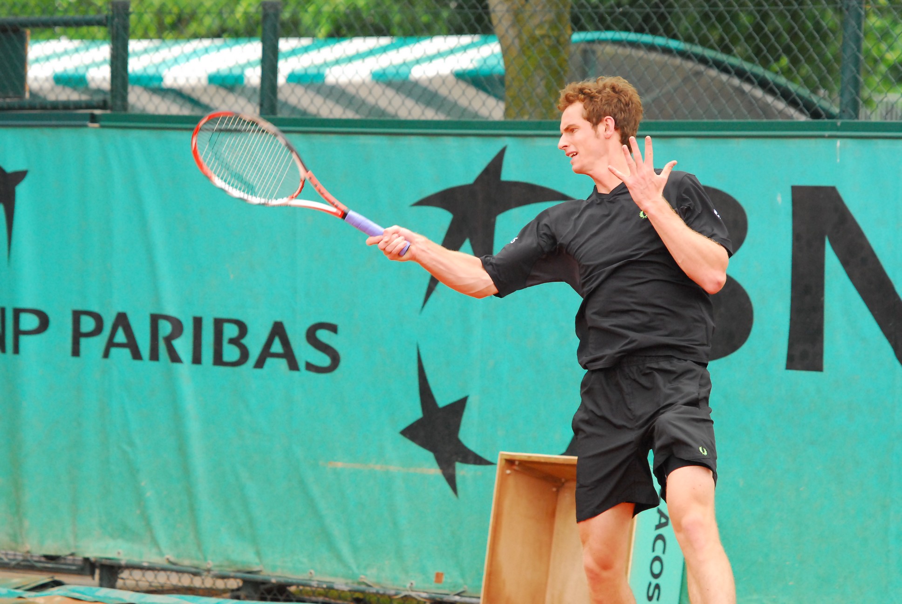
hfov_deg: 9.8
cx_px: 451
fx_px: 5268
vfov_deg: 6.6
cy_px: 302
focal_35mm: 210
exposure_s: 1/1000
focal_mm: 140
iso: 800
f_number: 5
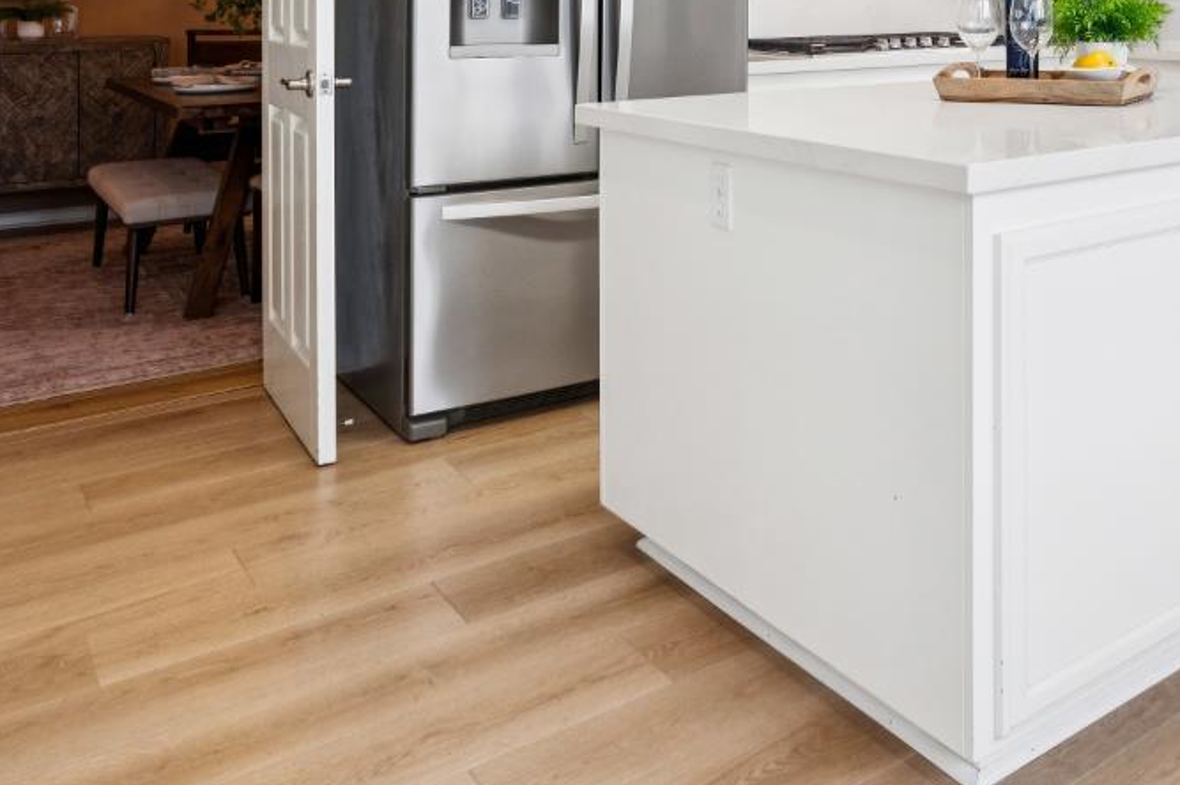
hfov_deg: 45.6
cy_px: 41
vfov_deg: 34.2
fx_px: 1179
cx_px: 1155
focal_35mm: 36
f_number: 11
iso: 320
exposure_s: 1/20
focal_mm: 16
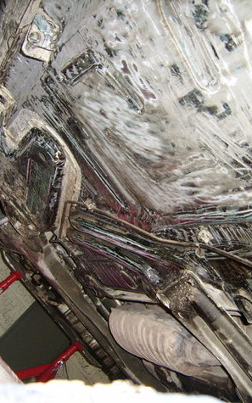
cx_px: 131
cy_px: 203
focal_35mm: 50
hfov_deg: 25.8
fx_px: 549
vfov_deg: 40.3
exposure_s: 1/30
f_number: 2.8
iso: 154
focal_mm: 5.95
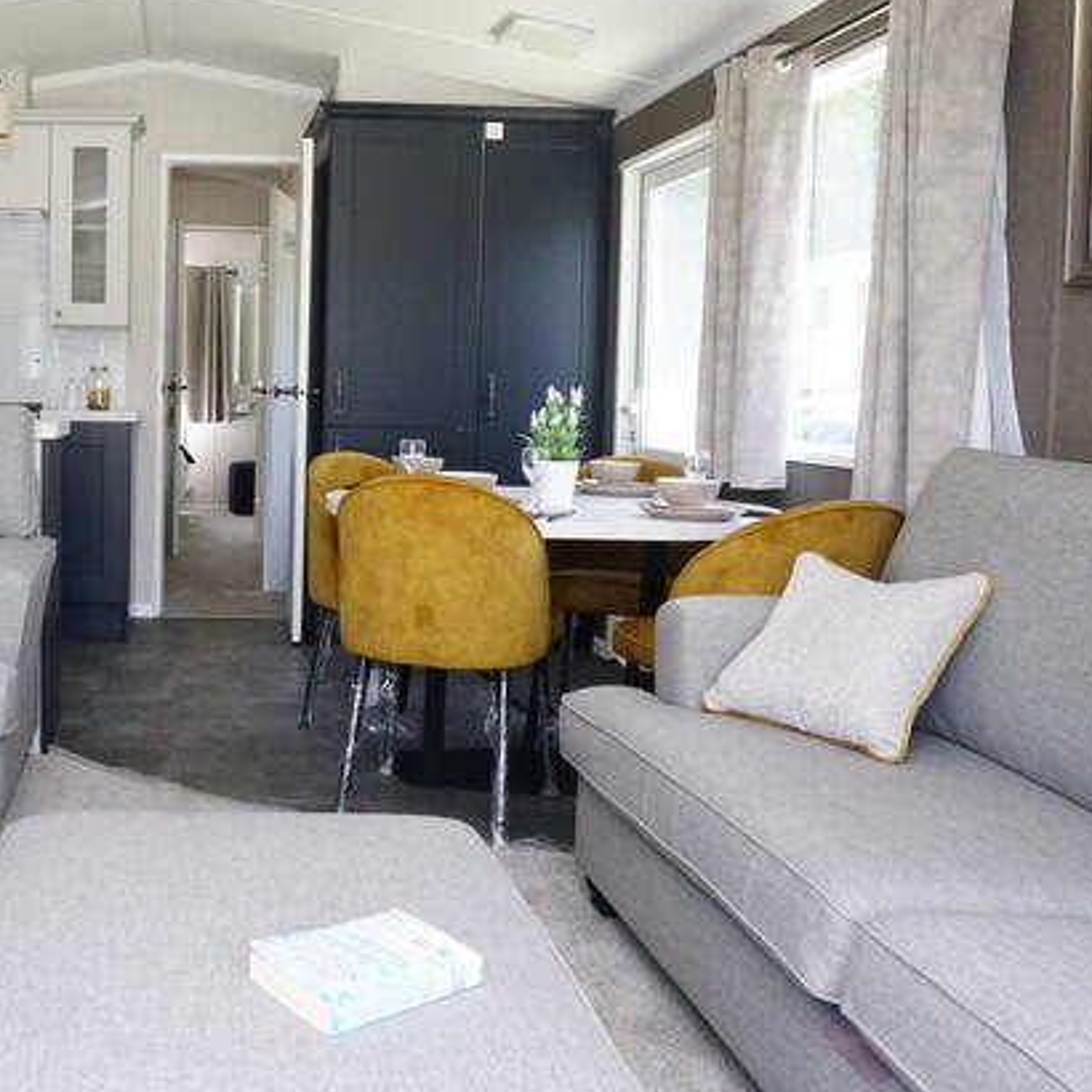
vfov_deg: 48.2
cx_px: 210
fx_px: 1213
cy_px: 446
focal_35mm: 34
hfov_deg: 45.8
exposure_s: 1/60
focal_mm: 16
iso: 3200
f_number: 16
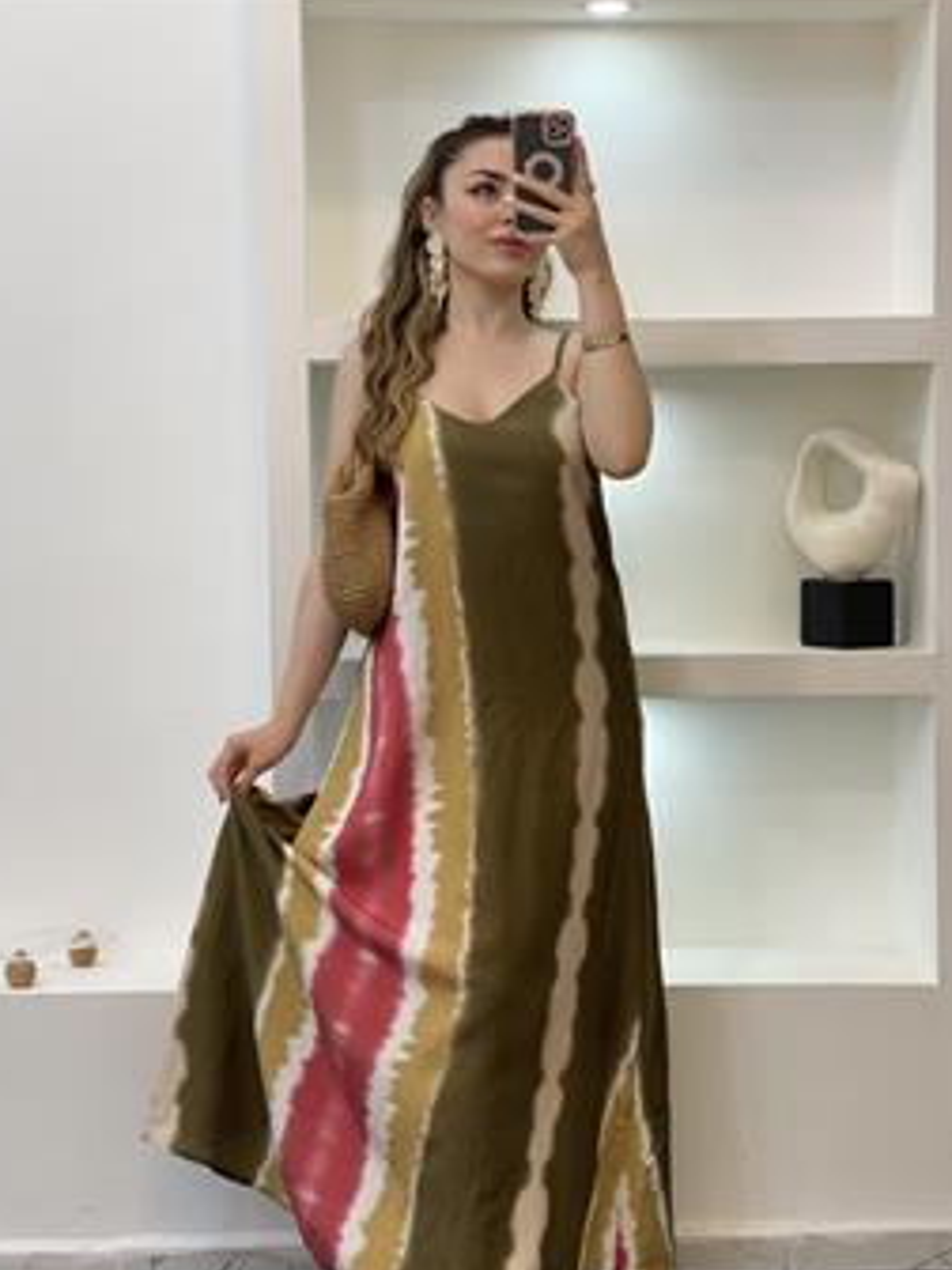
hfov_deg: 22.9
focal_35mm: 64
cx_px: 476
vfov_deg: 30.2
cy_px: 762
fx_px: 2347
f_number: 2
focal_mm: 6
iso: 80
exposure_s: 1/100
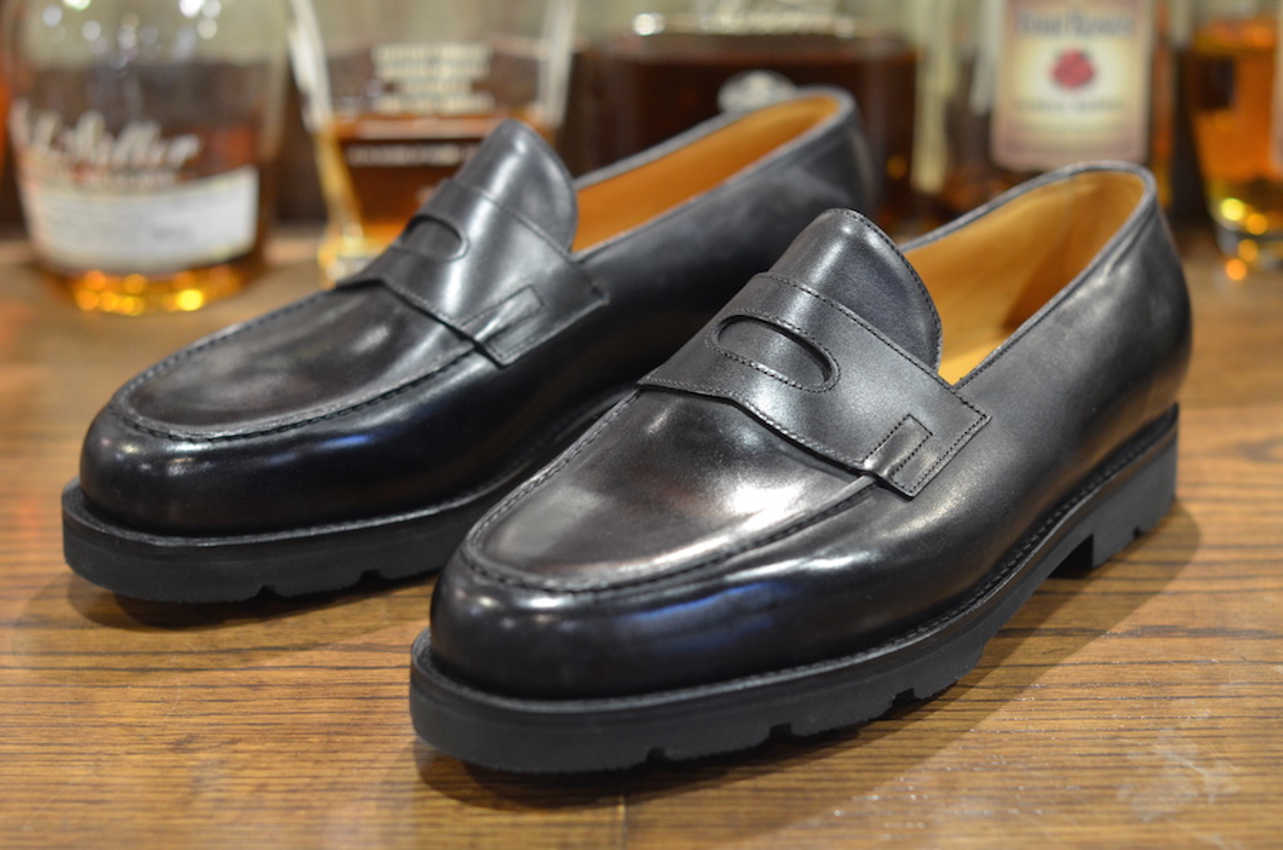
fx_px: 2667
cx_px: 642
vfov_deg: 18.1
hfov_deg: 27.0
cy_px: 425
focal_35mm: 75
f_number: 2.8
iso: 1000
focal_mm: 50
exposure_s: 1/30
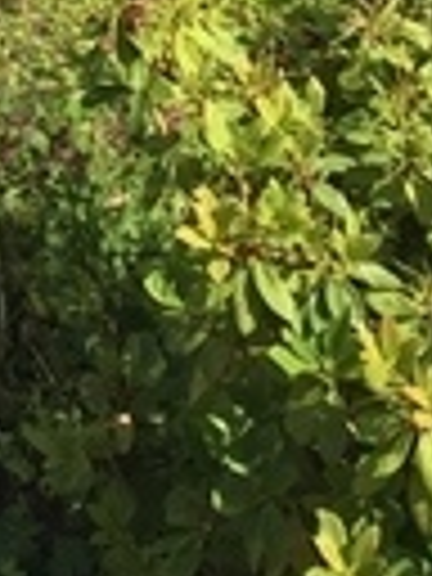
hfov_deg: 8.1
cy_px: -1134
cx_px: -441
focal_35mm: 174
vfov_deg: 9.2
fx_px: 2895
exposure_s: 1/2083
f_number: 2.2
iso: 32
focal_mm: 4.15
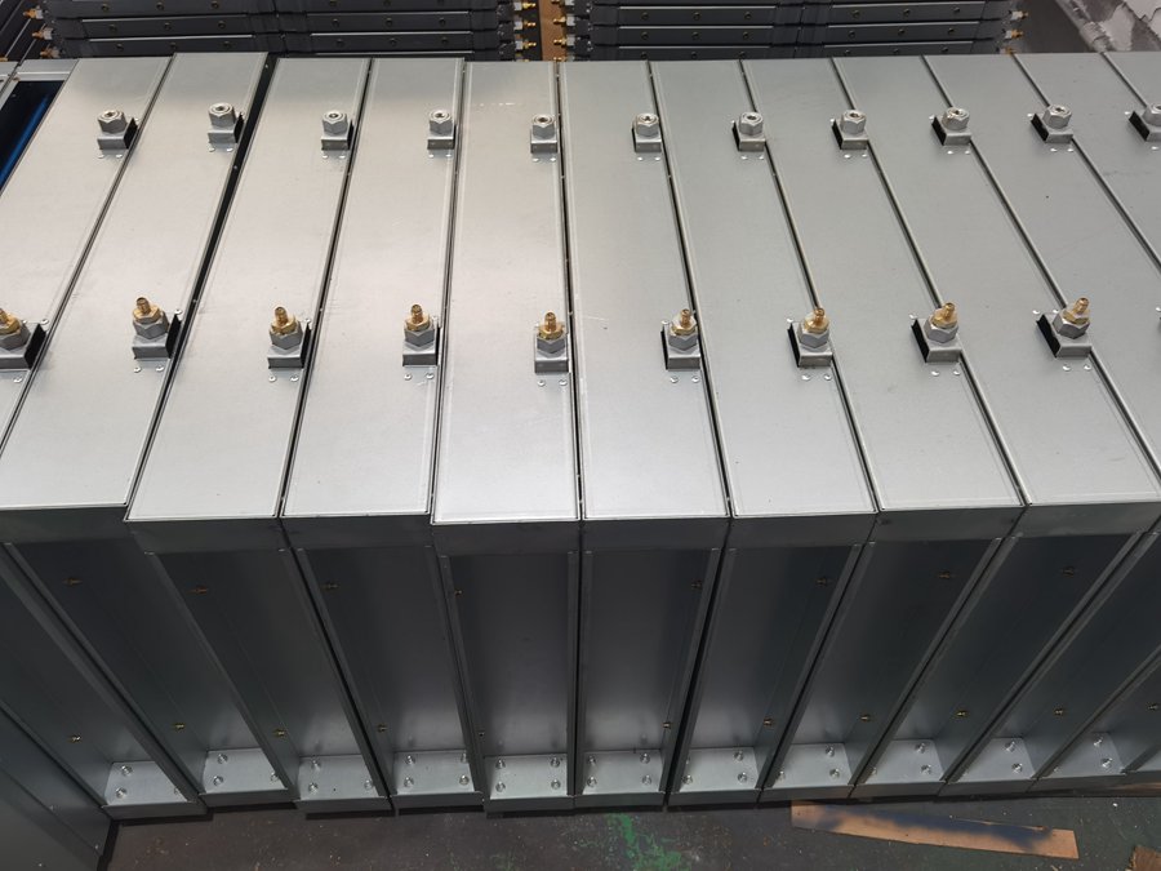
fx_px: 906
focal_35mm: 27
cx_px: 580
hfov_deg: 65.3
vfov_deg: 51.4
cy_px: 436
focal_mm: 6.71
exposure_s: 1/50
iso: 100
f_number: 1.9
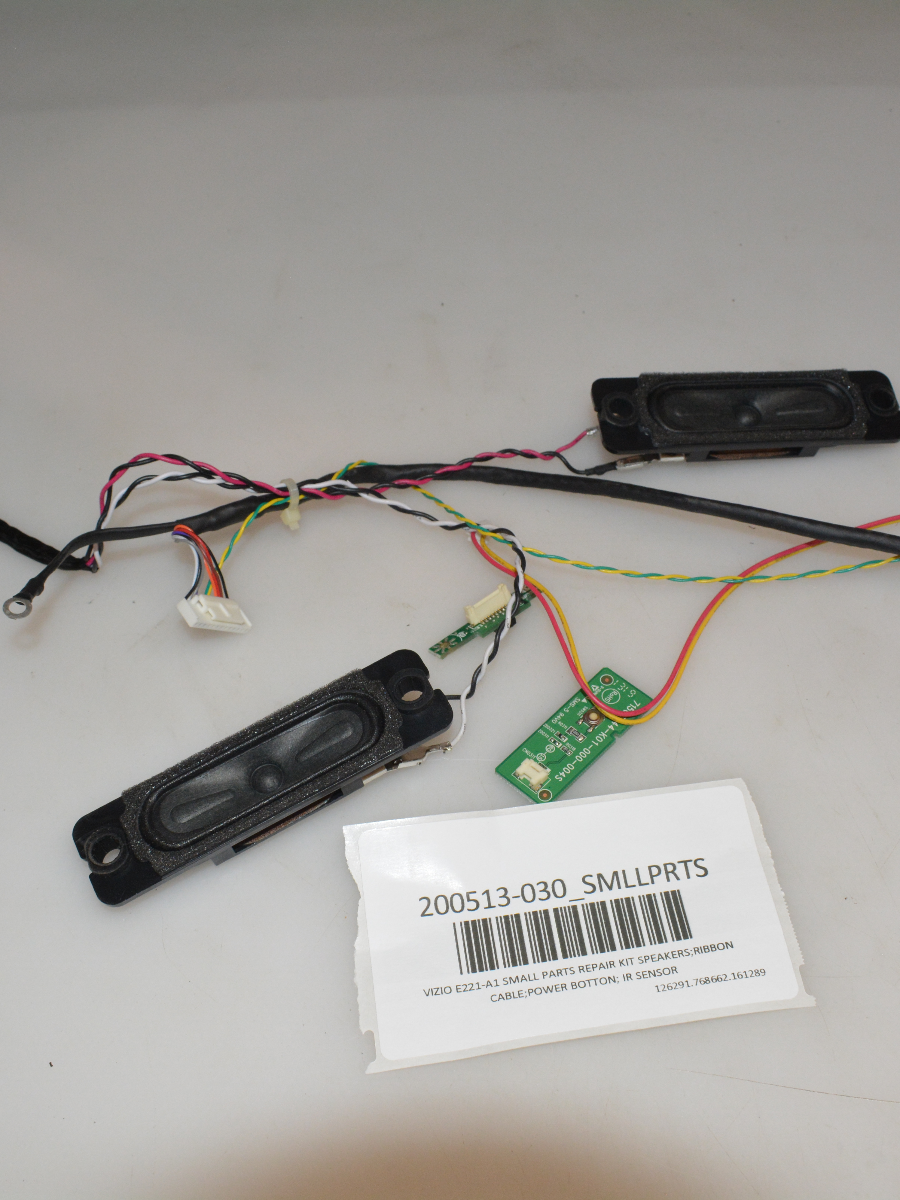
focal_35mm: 39
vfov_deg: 47.9
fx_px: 1352
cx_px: 457
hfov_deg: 36.8
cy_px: 601
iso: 1000
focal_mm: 18
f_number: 9
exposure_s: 1/200
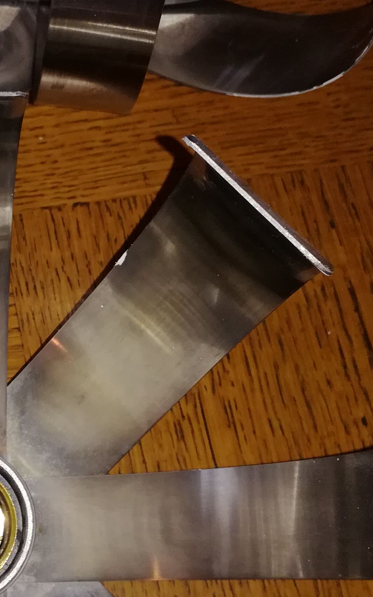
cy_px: 267
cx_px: 19
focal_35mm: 70
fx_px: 1139
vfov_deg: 29.4
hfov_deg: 18.2
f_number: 2
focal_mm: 3.79
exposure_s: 1/33.3
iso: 125
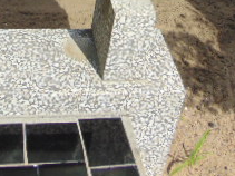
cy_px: -67
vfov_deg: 17.8
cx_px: 78
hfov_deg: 25.5
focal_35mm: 76
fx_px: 516
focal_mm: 4.5
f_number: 7.7
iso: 80
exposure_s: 1/250
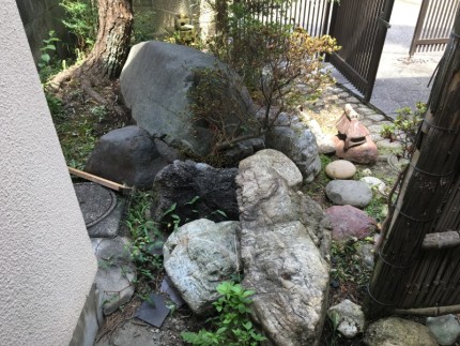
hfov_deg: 61.6
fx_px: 386
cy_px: 173
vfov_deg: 48.3
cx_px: 230
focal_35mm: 29
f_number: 2.2
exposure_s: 1/120
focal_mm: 4.15
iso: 32
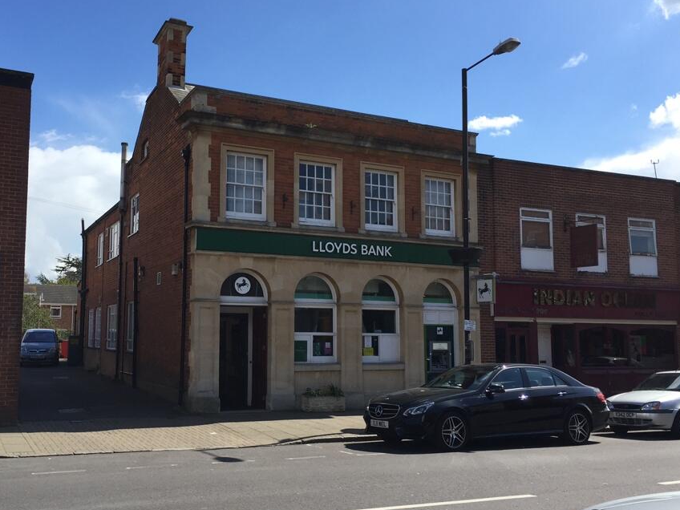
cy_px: 265
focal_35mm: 35
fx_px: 688
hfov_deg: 52.4
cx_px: 281
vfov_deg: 40.7
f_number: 2.2
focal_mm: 4.15
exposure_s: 1/1883
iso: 32
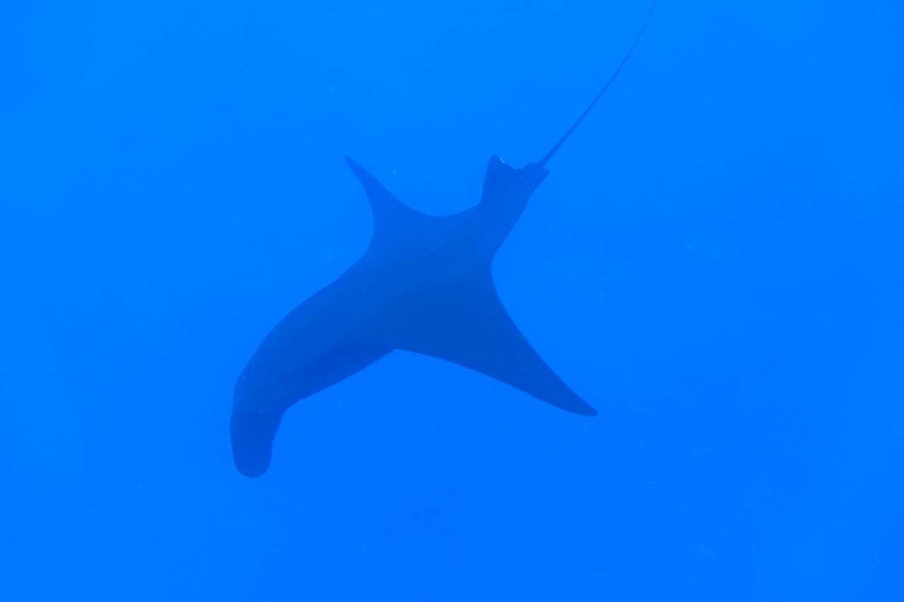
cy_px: 301
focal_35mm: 43
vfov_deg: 31.2
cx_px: 452
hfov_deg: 45.4
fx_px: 1080
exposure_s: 1/80
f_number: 4
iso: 125
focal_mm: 15.94
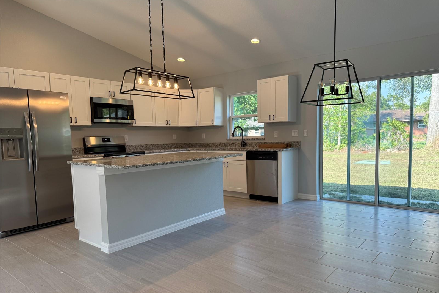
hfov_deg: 71.5
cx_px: 220
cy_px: 162
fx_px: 305
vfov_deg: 51.2
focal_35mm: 25
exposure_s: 1/236
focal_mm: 6.76
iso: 100
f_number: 1.78
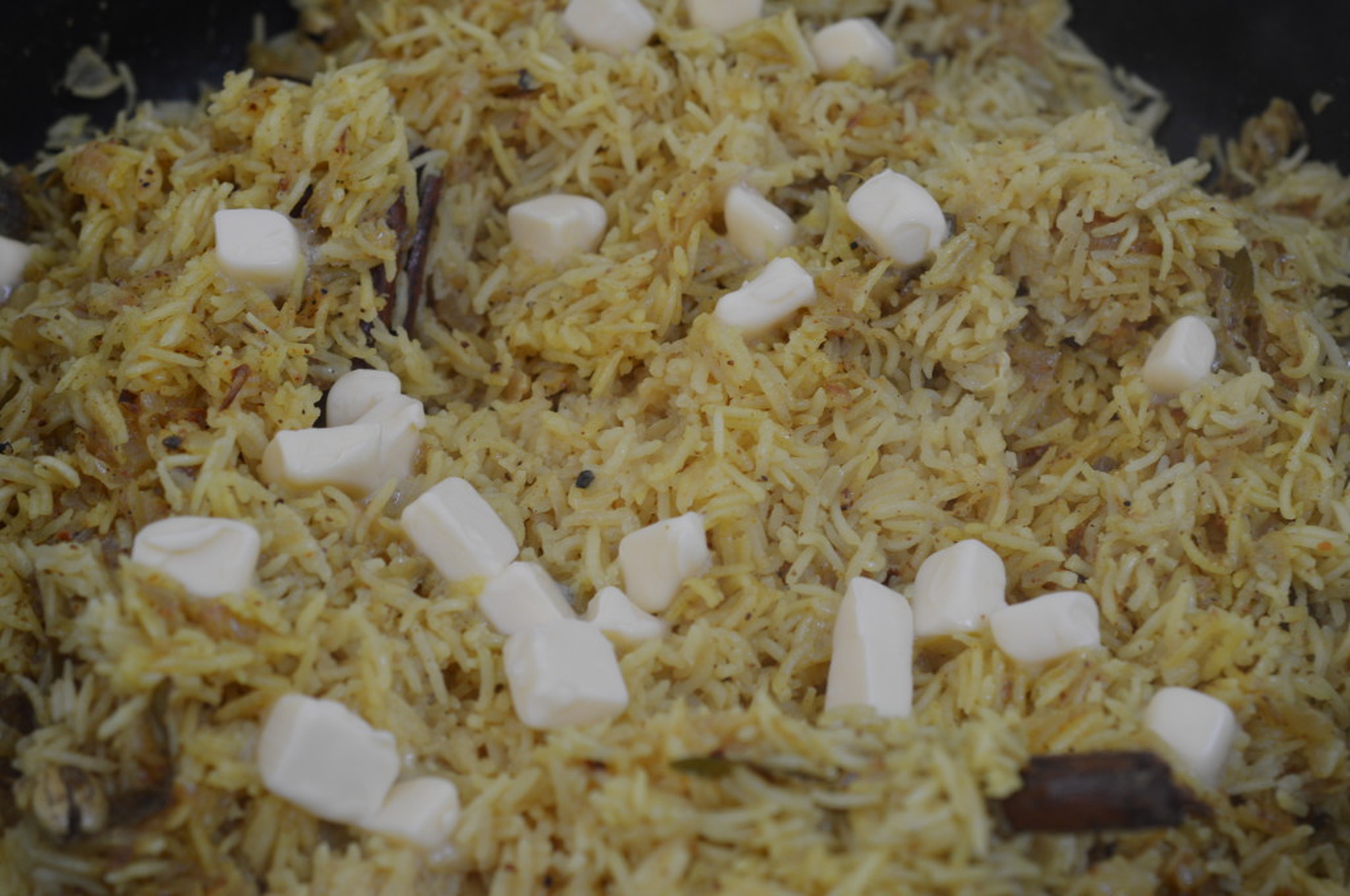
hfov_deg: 33.4
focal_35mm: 60
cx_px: 675
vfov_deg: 22.6
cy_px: 448
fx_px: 2247
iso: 400
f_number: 5
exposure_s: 1/100
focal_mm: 40
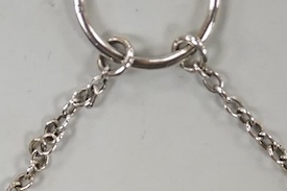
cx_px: 147
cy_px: 271
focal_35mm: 184
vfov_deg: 7.3
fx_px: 1466
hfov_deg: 11.2
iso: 2500
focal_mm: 30
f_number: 3.5
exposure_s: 1/800
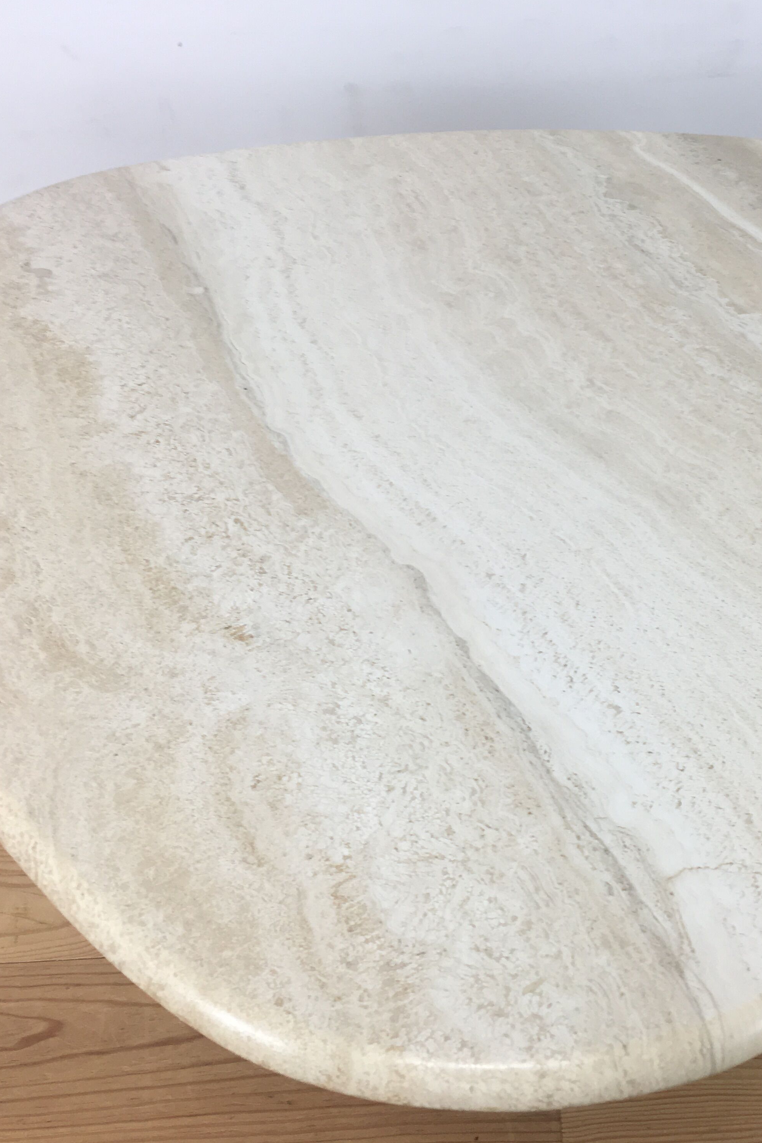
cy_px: 568
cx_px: 520
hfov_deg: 32.3
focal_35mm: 41
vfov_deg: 47.4
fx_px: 1302
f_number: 2.2
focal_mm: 4.15
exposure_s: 1/50
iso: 32
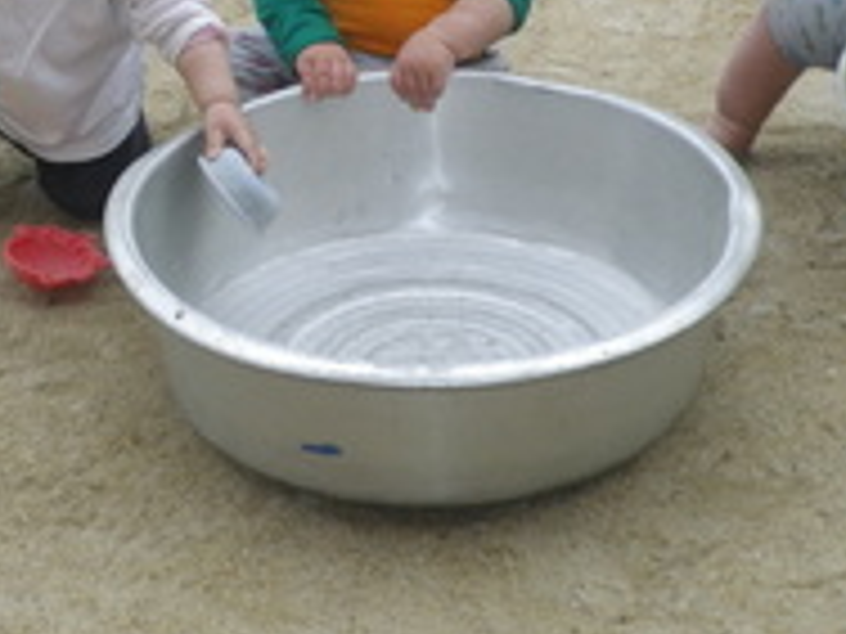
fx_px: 3226
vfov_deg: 11.2
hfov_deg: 14.9
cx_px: 261
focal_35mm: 132
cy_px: 126
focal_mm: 12.76
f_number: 5.9
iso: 100
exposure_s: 1/200
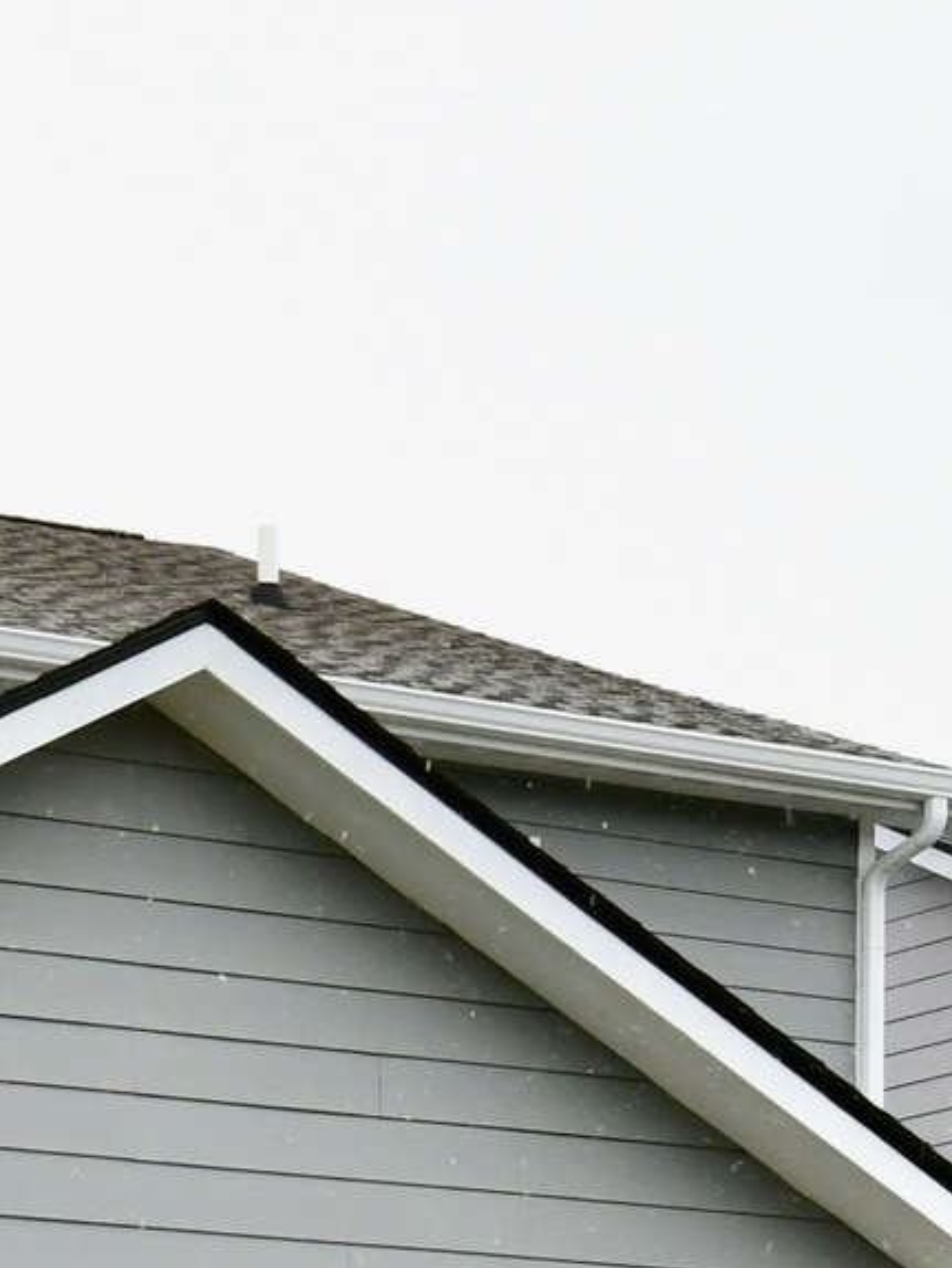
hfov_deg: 15.8
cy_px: 1235
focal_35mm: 72
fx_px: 2638
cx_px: -990
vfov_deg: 25.8
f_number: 9
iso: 640
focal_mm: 14
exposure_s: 1/320
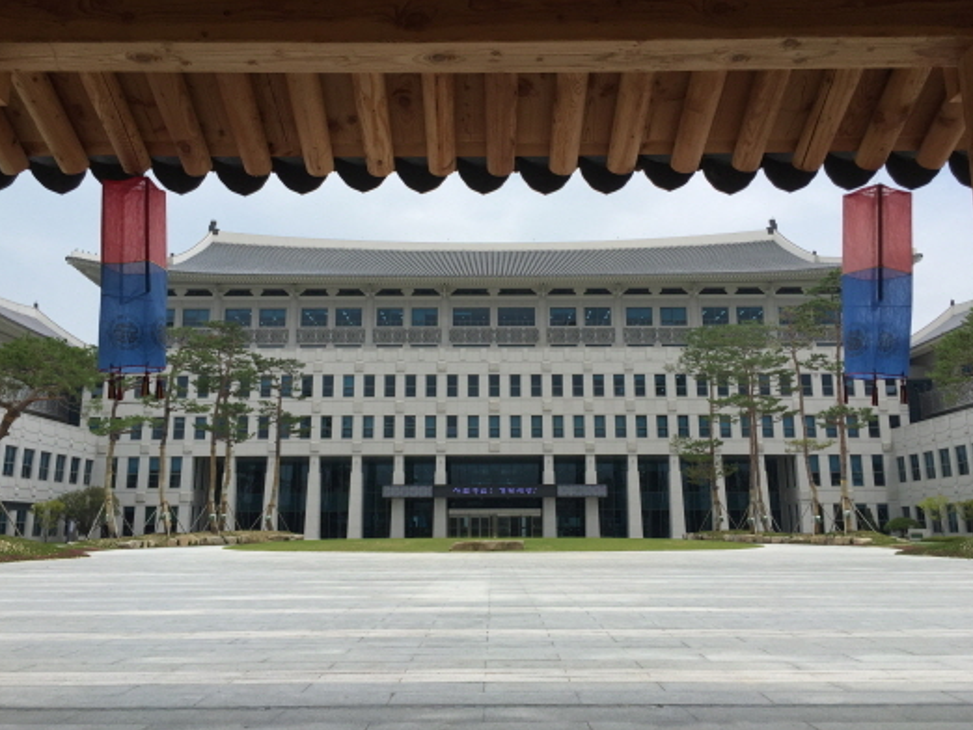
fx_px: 844
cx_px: 490
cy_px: 357
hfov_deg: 59.9
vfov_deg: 46.8
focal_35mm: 30
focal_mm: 4.15
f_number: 2.2
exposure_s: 1/2083
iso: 32
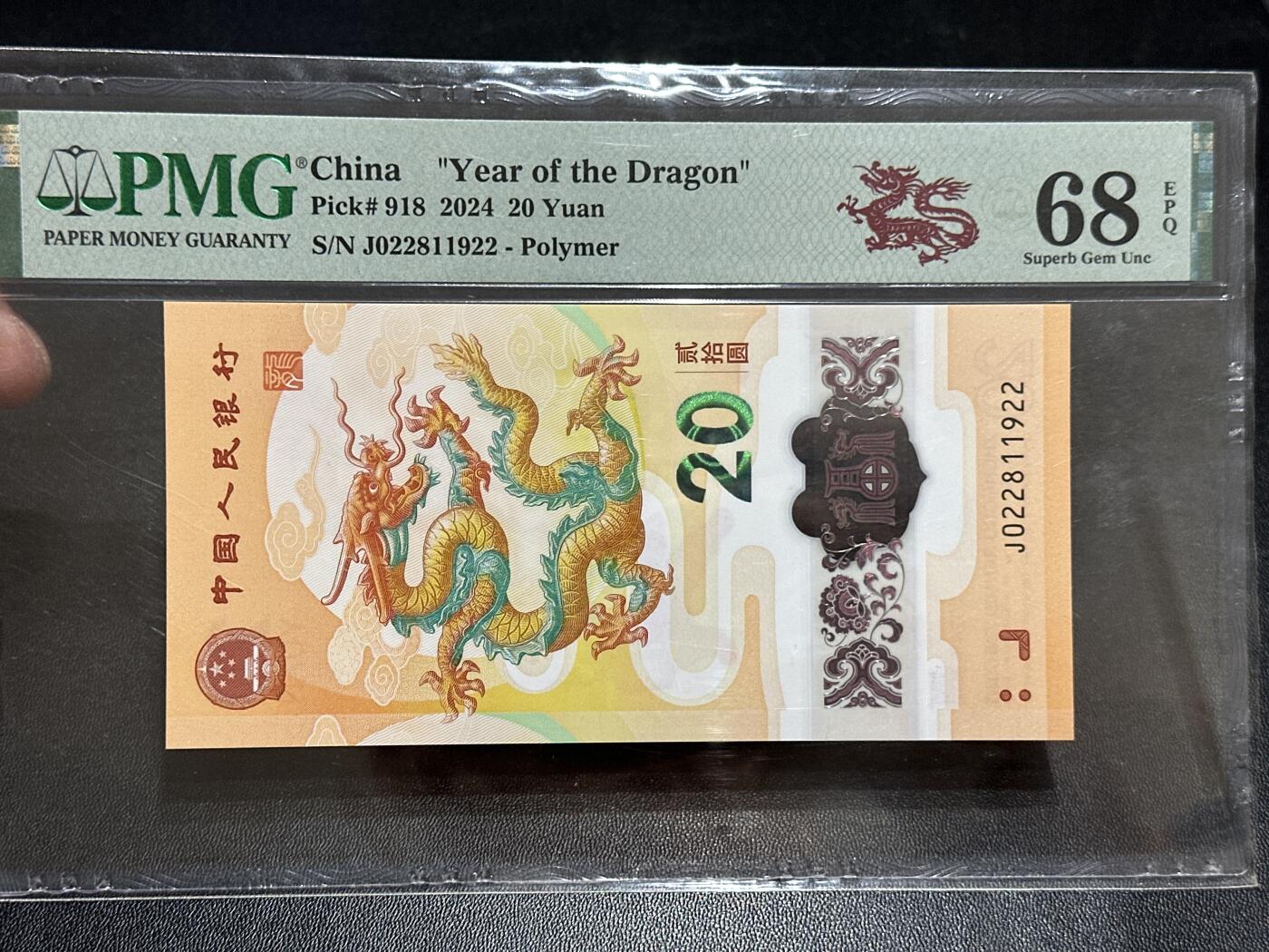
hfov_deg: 39.7
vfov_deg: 30.3
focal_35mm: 48
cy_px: 476
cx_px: 634
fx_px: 1760
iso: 125
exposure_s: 1/50
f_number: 1.78
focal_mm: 6.86
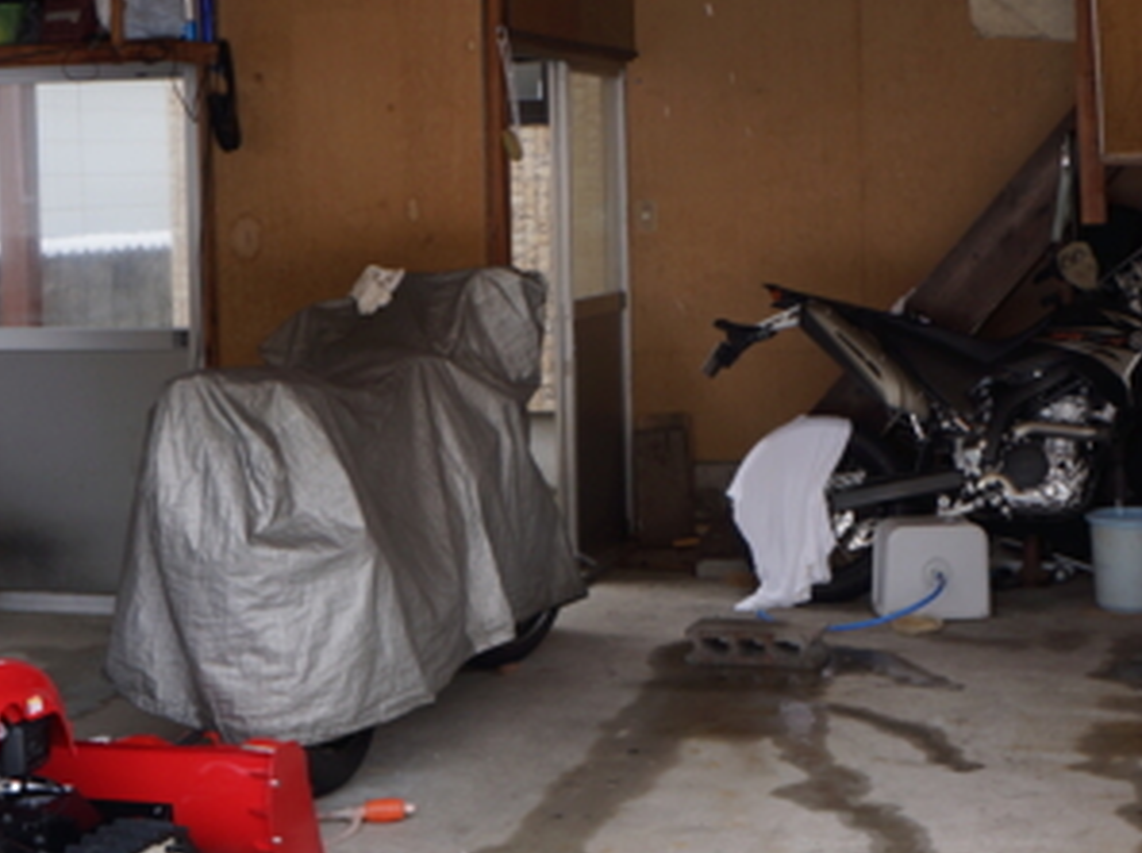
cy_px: 355
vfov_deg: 20.9
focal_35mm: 70
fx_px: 2307
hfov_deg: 27.7
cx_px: 696
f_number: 5
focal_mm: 18
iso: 100
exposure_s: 1/100
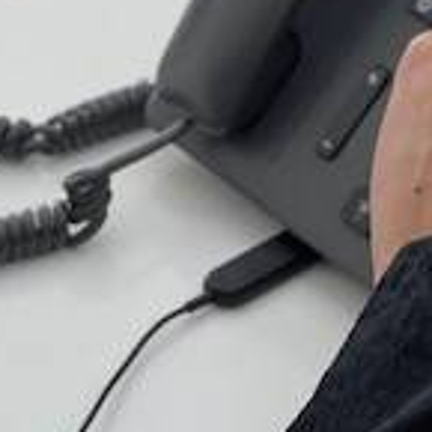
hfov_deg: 7.0
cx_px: 268
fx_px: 3516
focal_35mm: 249
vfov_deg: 7.0
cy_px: -39
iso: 20
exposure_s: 1/133
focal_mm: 7.5
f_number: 2.2
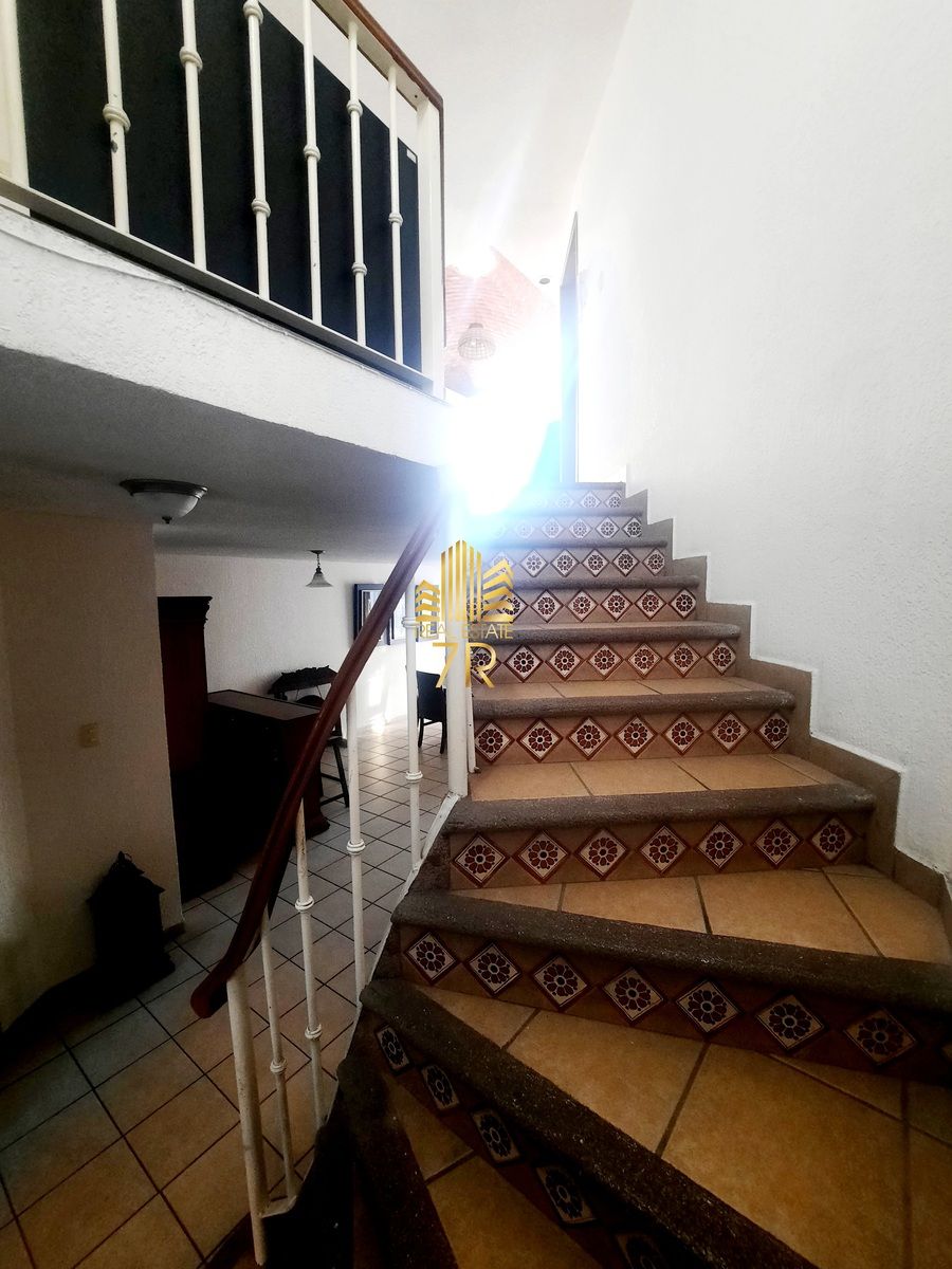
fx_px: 477
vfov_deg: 106.2
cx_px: 476
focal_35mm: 13
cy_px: 634
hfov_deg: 89.9
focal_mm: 1.74
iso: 250
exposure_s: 1/24
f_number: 2.2
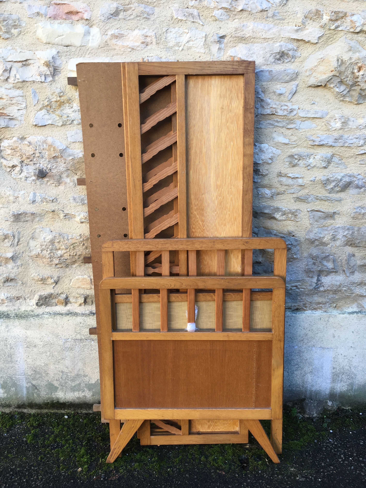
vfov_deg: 61.7
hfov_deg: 48.2
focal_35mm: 29
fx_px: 409
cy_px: 244
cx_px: 183
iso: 32
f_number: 2.2
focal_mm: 4.15
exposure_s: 1/100
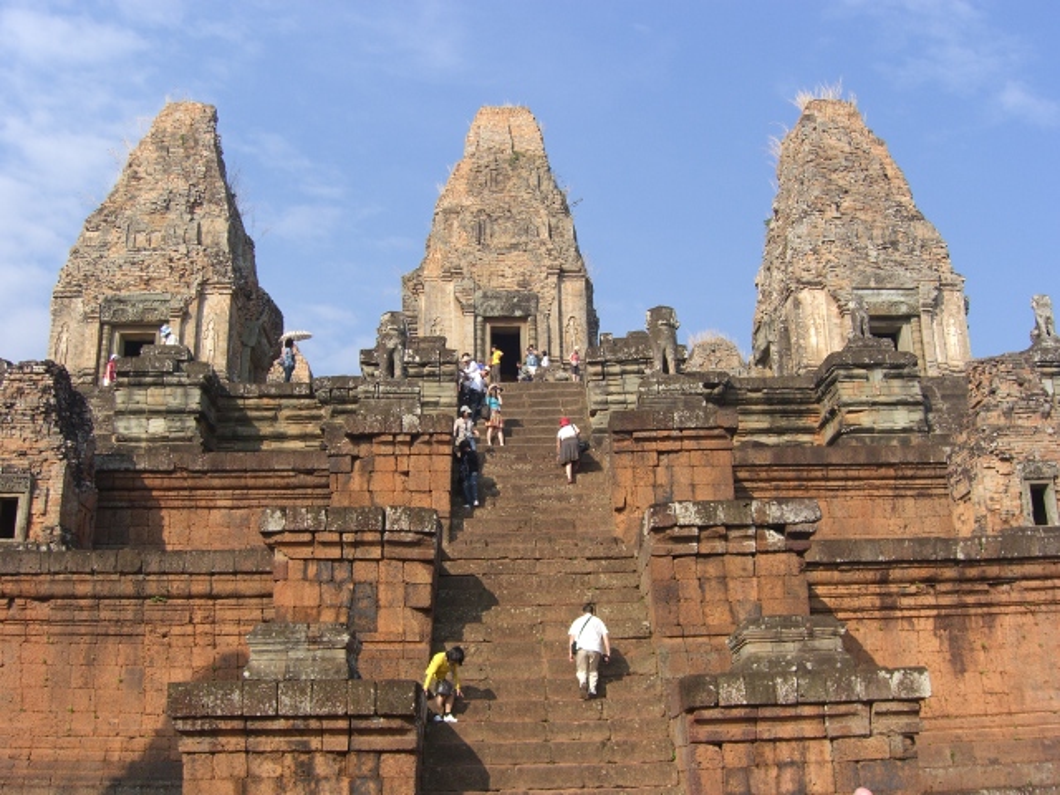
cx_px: 530
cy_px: 398
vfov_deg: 37.7
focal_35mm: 38
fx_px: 1164
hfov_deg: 49.0
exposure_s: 1/500
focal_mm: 7.9
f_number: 4
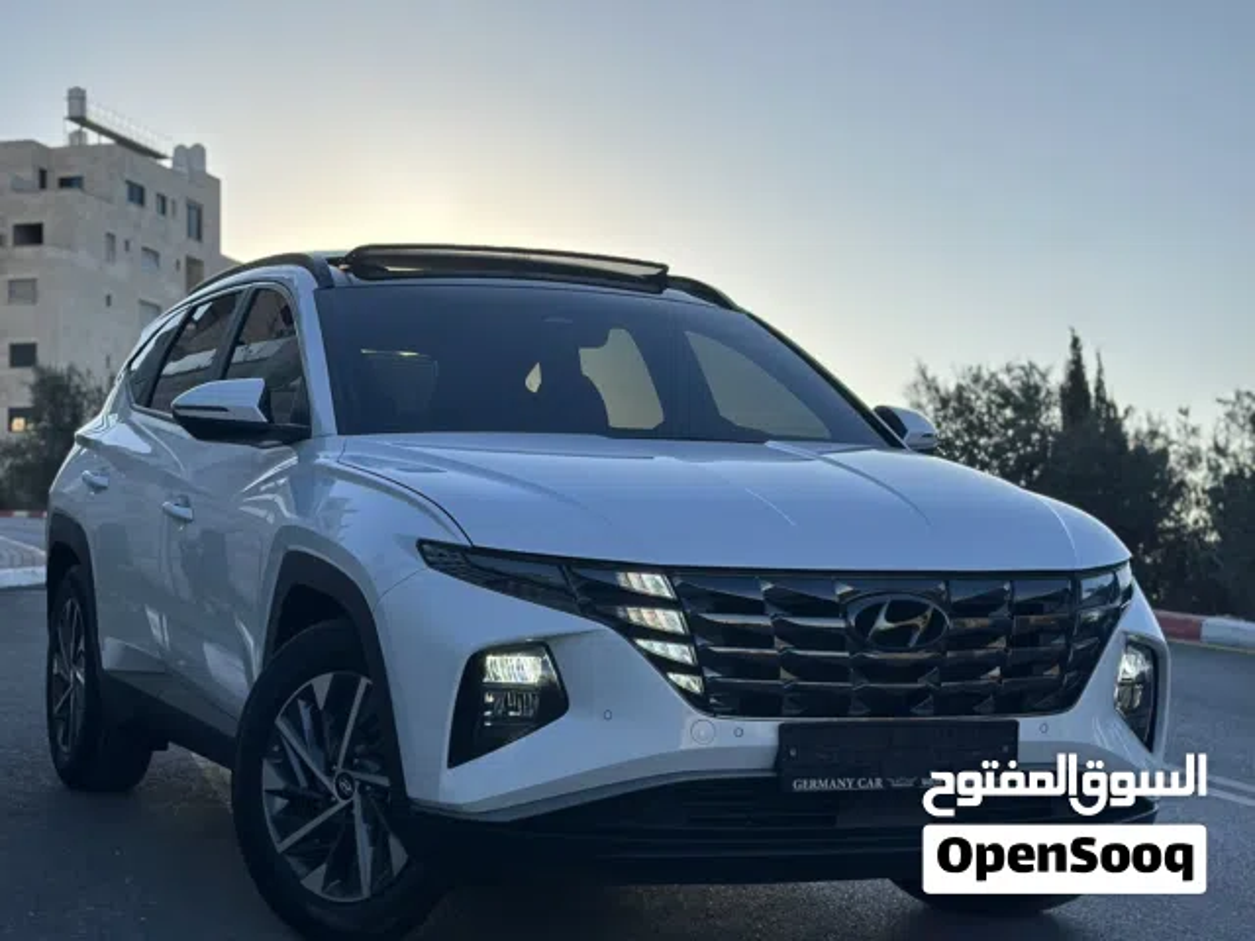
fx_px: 1740
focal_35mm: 48
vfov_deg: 30.3
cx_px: 628
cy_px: 470
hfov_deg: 39.7
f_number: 1.78
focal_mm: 6.86
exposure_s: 1/4367
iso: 80
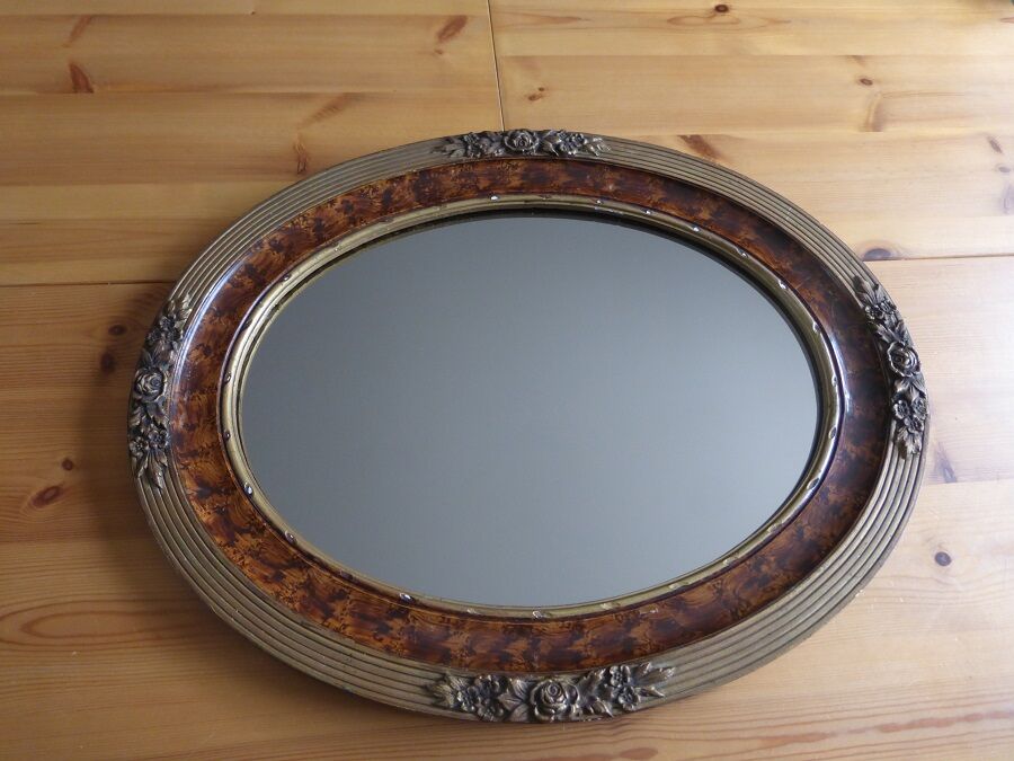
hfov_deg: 71.6
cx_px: 507
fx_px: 703
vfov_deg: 56.8
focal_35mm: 24
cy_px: 380
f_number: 3.3
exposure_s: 1/60
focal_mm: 4.3
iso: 200
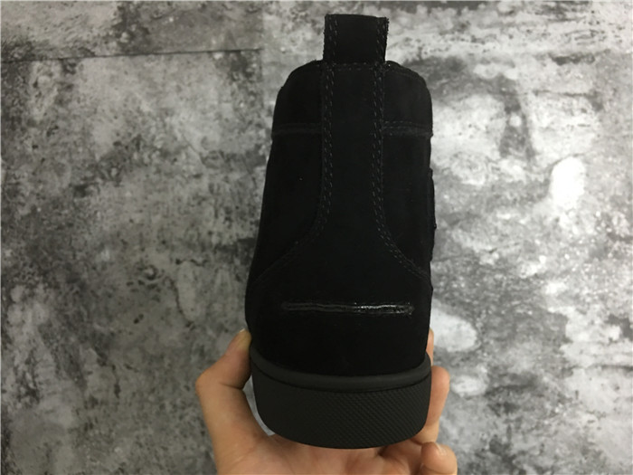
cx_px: 316
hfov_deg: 61.7
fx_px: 530
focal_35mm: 29
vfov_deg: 48.2
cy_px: 238
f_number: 2.2
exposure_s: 1/10
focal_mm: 4.15
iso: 100
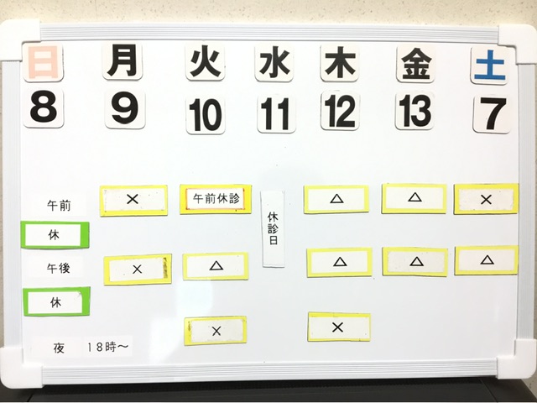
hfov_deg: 58.4
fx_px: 481
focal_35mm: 31
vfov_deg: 45.4
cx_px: 268
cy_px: 202
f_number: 2.4
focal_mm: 3.3
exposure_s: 1/30
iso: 40
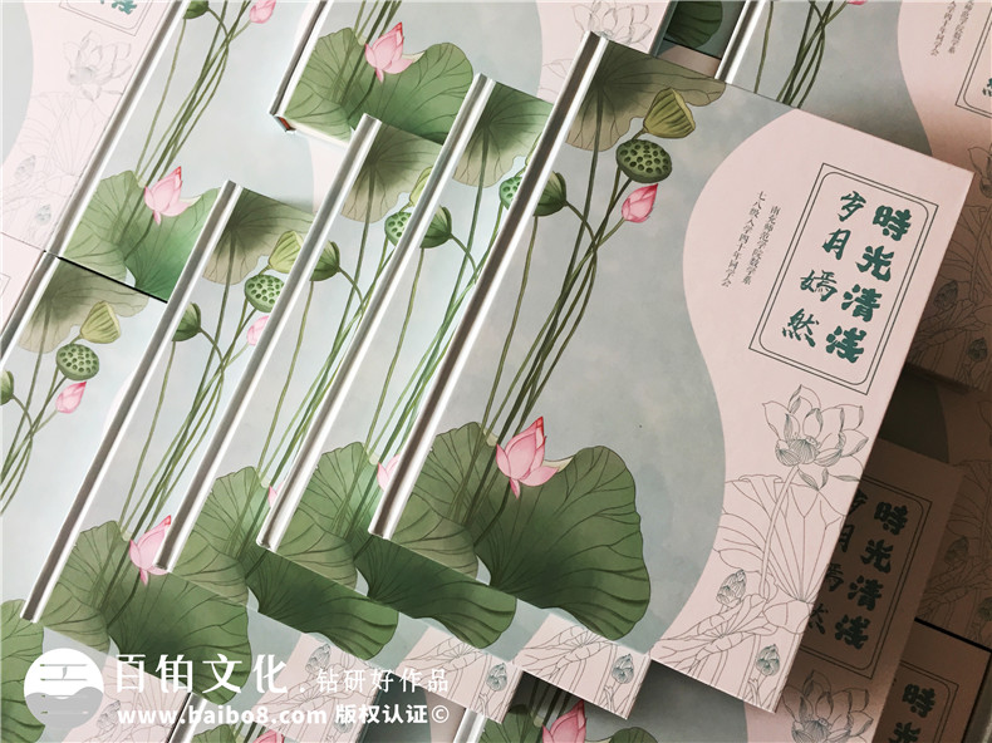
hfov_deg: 61.7
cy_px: 372
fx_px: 831
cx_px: 496
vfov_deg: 48.2
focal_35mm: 29
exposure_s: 1/33
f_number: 2.2
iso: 32
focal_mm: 4.15
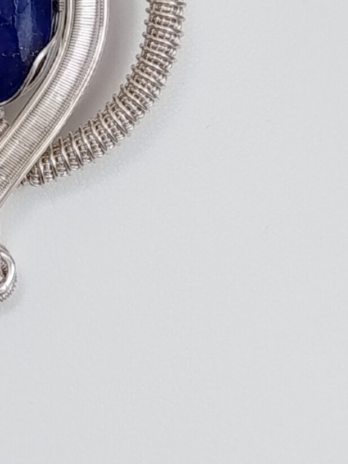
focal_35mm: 149
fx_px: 1997
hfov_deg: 9.8
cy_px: -47
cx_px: -49
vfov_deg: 13.0
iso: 1029
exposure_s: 1/100
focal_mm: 5.24
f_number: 1.7
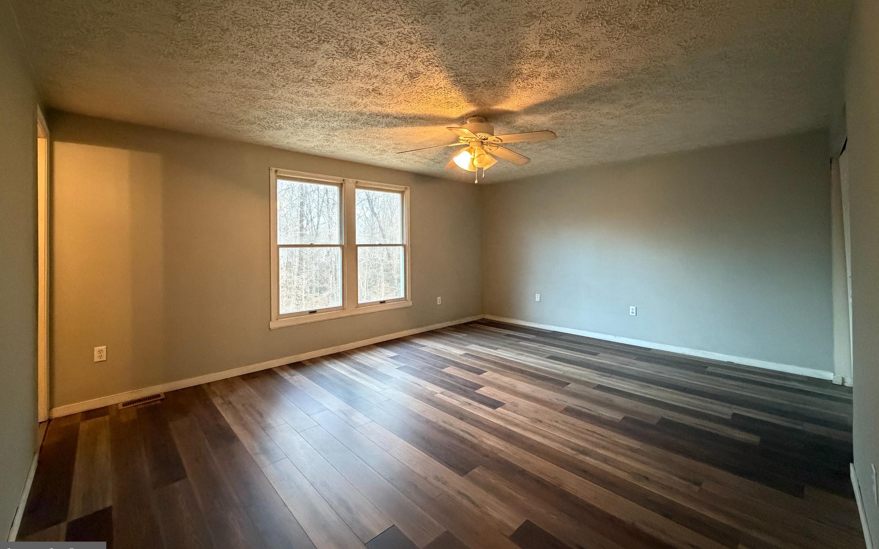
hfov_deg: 101.5
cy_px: 244
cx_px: 442
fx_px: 359
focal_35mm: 15
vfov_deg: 74.5
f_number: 2.2
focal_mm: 2.22
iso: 1000
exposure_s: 1/60
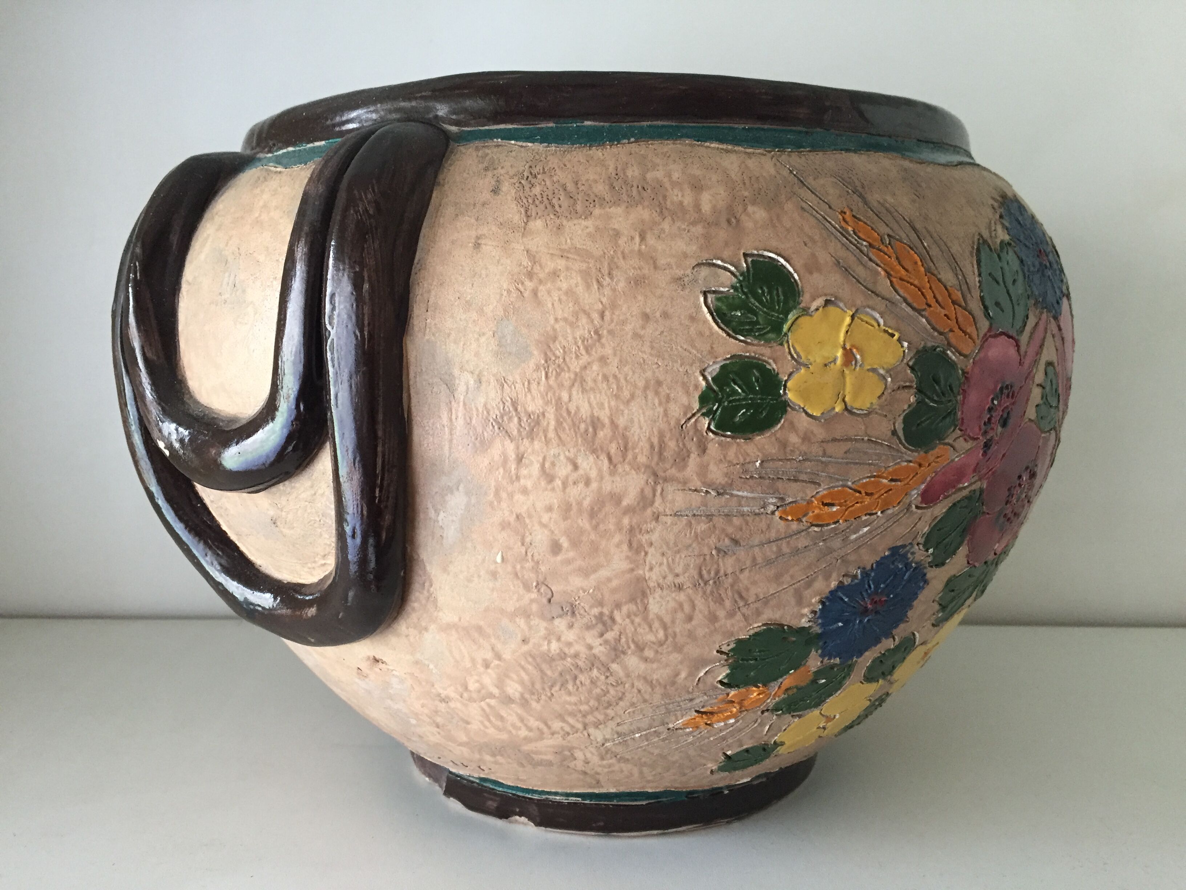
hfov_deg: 61.7
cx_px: 593
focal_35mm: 29
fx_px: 994
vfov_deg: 48.2
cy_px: 445
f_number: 2.2
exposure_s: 1/33
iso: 200
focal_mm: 4.15
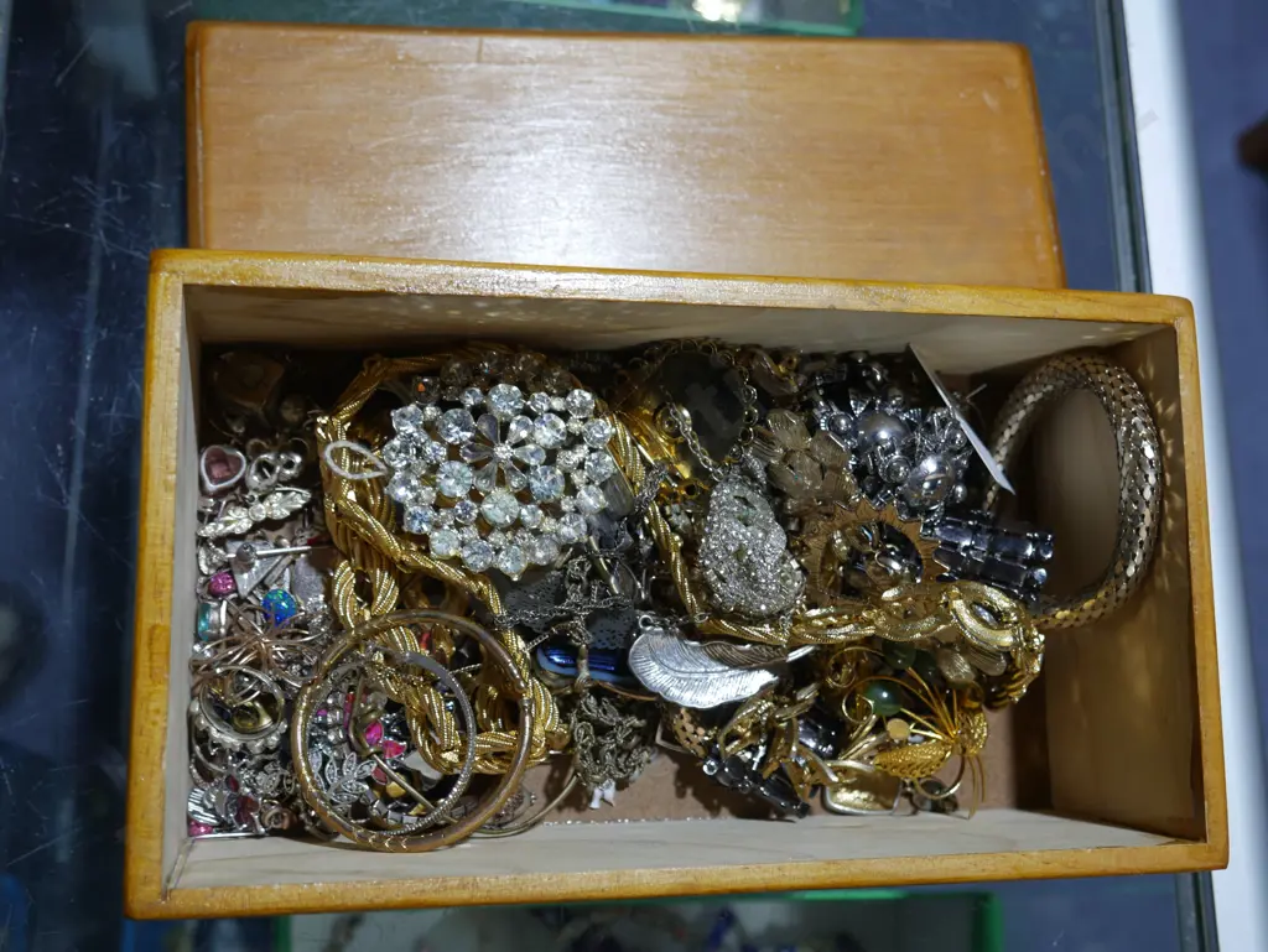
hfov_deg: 44.8
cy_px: 476
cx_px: 634
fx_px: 1539
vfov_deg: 34.4
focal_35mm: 42
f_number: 4.6
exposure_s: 1/60
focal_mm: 21
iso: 250
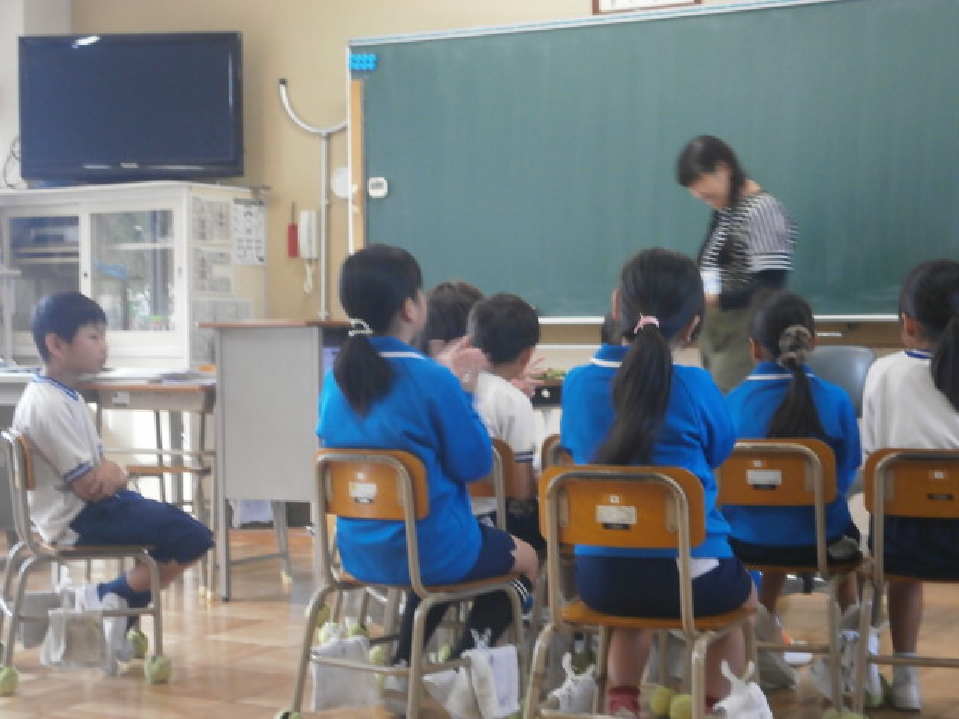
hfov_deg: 32.2
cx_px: 480
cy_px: 360
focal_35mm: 60
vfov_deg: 24.4
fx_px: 1662
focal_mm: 10.7
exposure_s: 1/25
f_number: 3.9
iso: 200
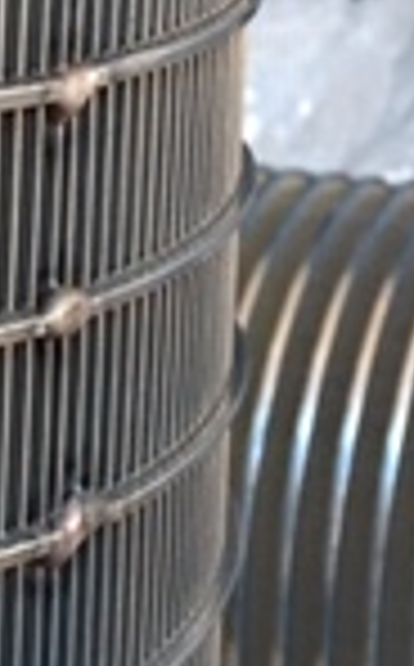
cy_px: 243
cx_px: -126
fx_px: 2410
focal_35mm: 133
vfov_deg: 15.7
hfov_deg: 9.6
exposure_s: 1/17
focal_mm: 4.15
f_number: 2.2
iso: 100
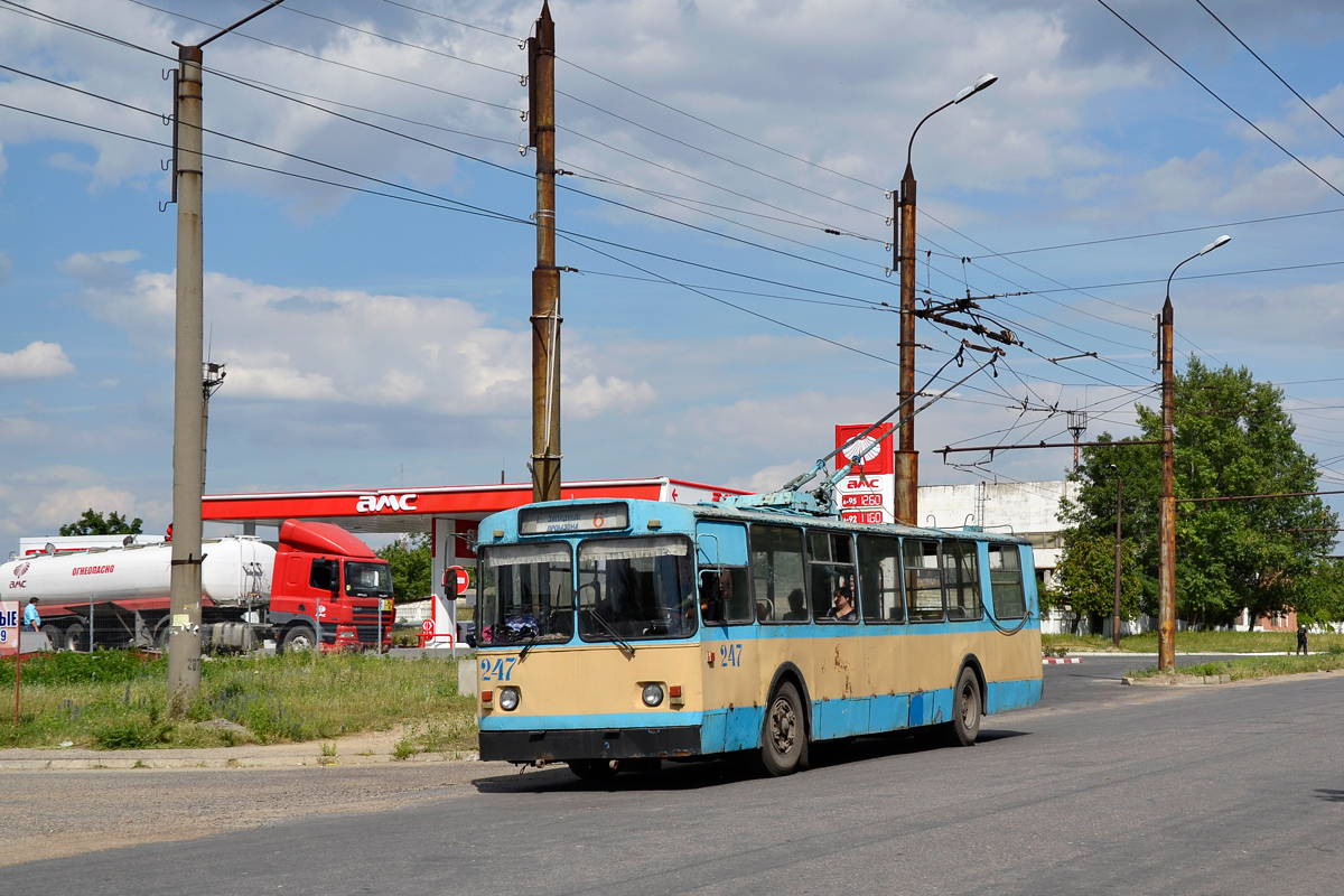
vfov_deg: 31.9
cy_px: 448
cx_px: 672
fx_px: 1568
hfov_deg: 46.4
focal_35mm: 42
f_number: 5.6
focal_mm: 28
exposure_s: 1/1000
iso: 100
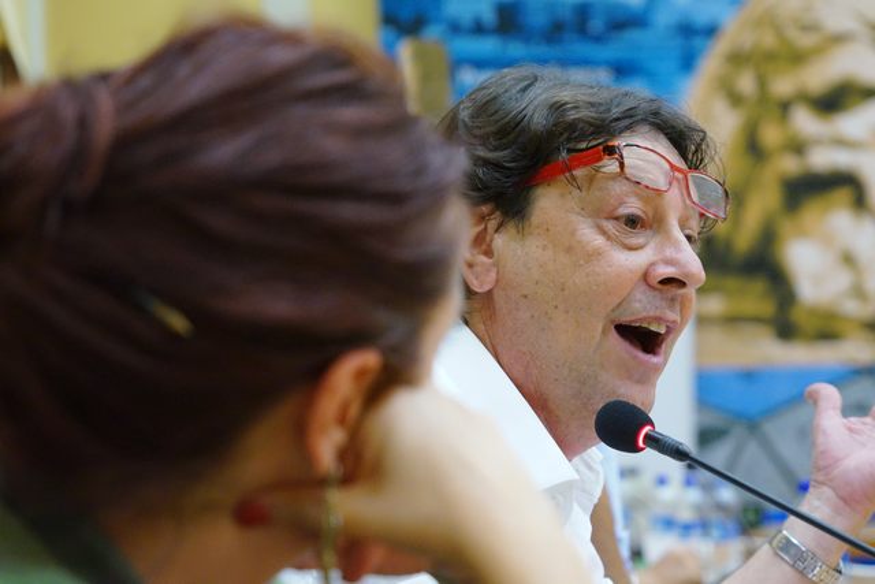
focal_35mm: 98
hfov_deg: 20.8
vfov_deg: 14.0
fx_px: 2382
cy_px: 292
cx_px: 438
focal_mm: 98
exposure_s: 1/60
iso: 6400
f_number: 5.6
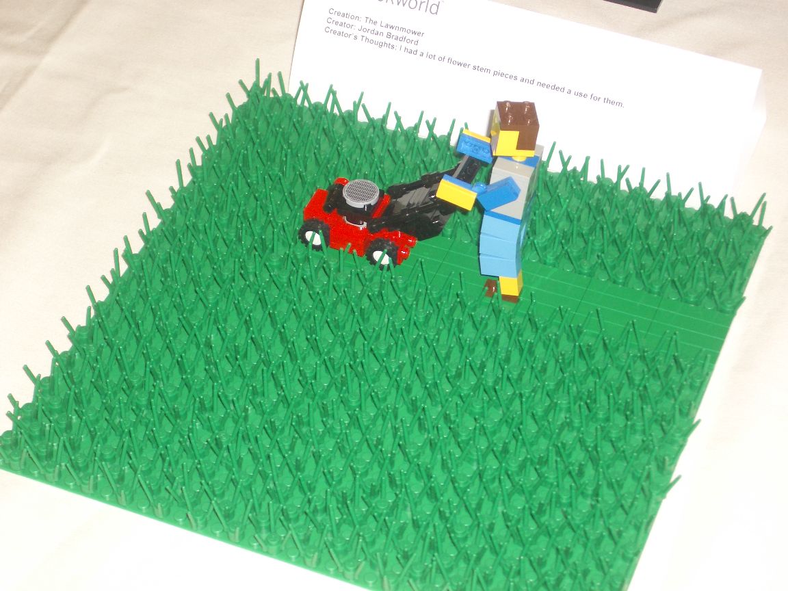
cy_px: 296
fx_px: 2003
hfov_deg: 22.3
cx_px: 394
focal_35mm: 88
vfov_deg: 16.8
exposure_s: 1/60
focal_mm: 14.6
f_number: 4.4
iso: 100
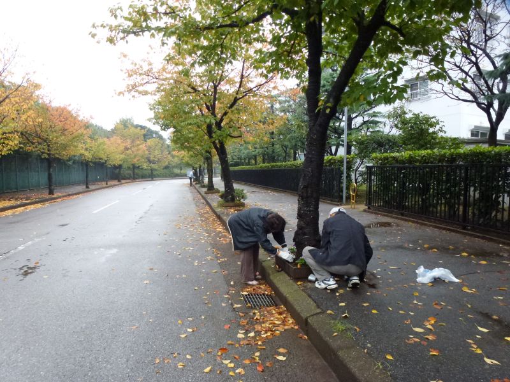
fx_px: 354
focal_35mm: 24
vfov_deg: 56.8
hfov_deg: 71.6
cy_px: 191
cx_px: 255
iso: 400
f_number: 3.3
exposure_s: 1/400
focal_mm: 4.3
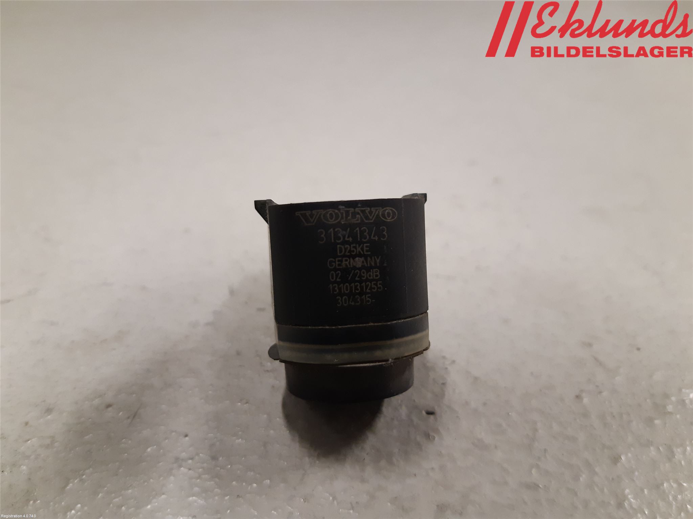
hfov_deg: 67.3
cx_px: 346
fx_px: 521
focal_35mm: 26
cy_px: 260
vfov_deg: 53.1
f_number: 1.7
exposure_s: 1/50
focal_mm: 3.93
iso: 250
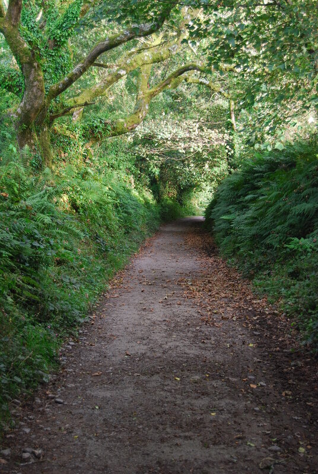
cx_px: 159
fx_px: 753
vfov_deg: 35.0
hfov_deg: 23.9
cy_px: 237
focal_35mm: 57
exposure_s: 1/20
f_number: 5
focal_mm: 38
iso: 400
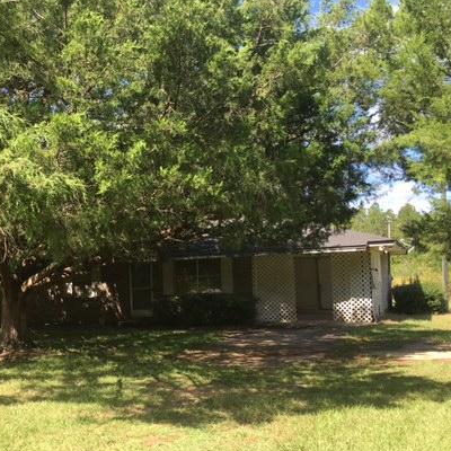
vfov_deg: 40.8
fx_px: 604
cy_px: 265
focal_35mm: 41
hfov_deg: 39.9
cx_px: 117
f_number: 2.2
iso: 25
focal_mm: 4.15
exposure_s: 1/530
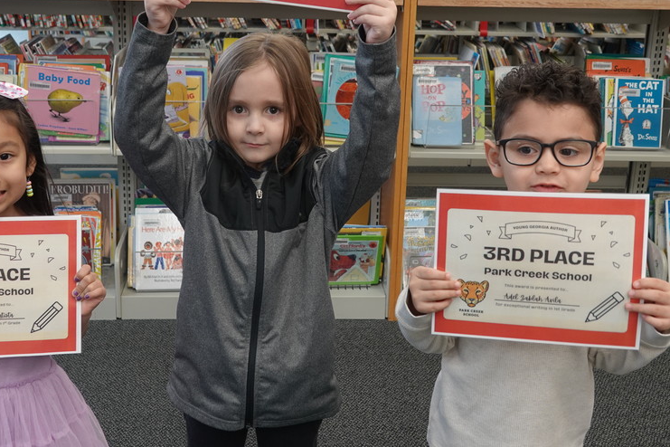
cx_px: 294
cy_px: 148
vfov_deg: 28.5
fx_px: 875
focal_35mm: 47
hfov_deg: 41.8
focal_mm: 12.33
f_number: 2.8
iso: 250
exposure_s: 1/40
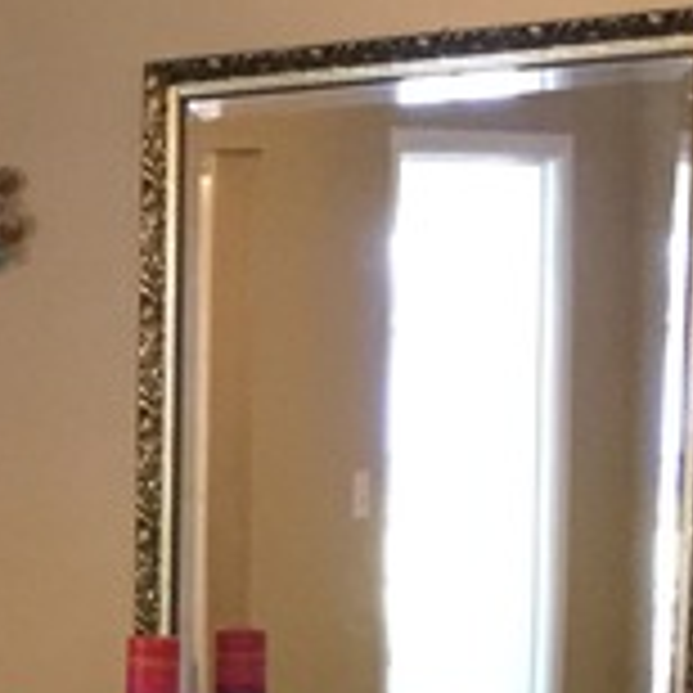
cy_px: 936
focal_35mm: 142
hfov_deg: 11.9
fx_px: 3216
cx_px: -252
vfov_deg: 11.9
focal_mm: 3.3
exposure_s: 1/24
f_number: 2.4
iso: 200
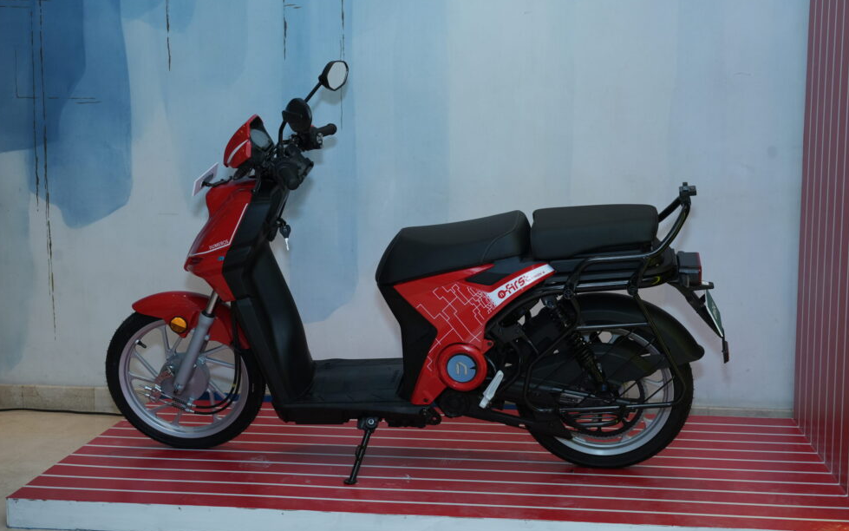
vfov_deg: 25.7
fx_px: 1162
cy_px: 256
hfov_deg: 40.1
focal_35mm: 50
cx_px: 425
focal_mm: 48.2
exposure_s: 1/200
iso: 1250
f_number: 6.3
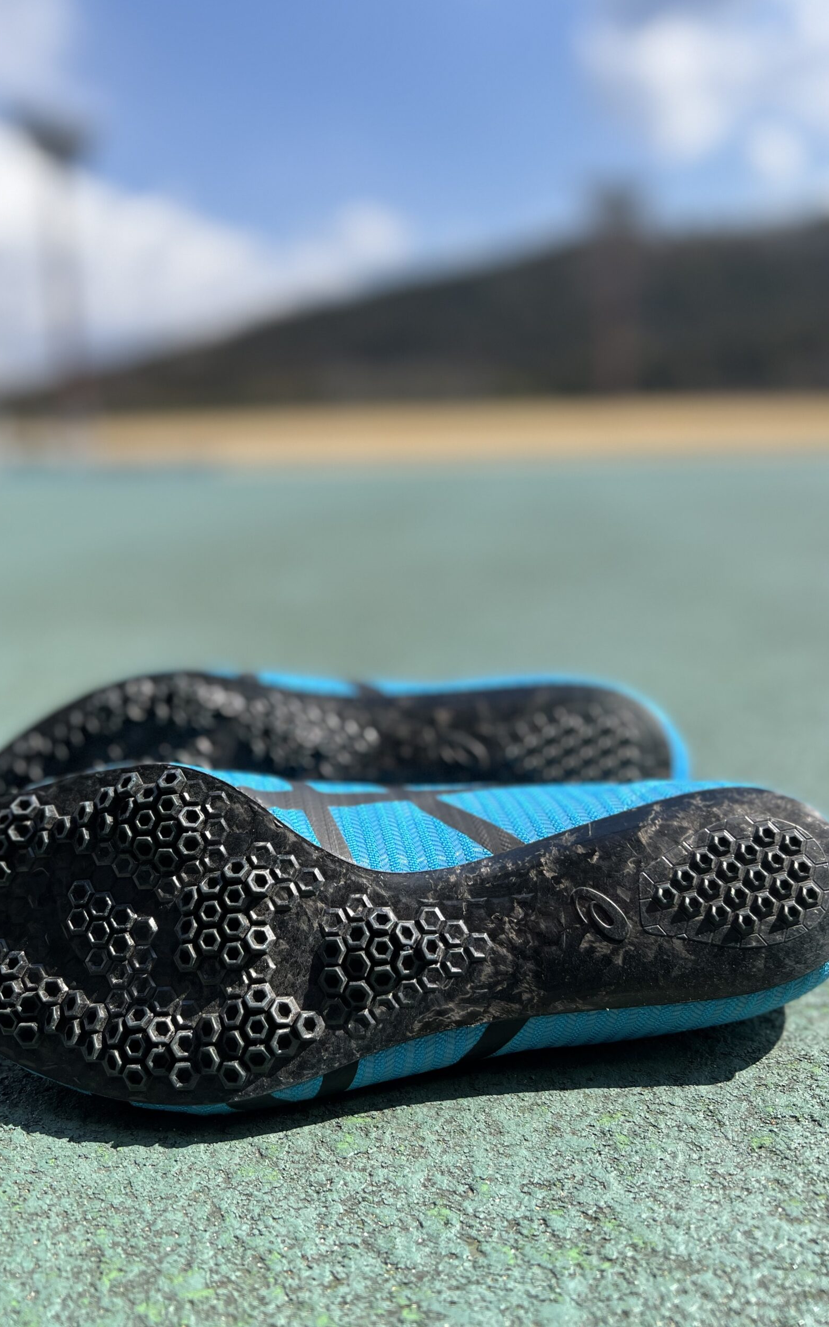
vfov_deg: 66.5
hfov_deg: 44.5
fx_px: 1012
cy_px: 662
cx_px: 398
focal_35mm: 28
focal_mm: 5.7
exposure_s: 1/2165
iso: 50
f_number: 1.5
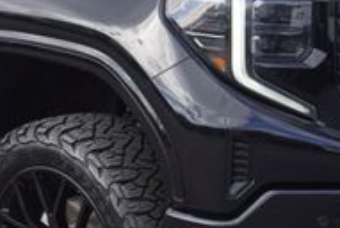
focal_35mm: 116
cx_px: 66
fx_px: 1094
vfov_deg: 11.9
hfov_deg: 17.5
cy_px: 98
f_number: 6.3
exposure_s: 1/125
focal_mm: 23
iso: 100
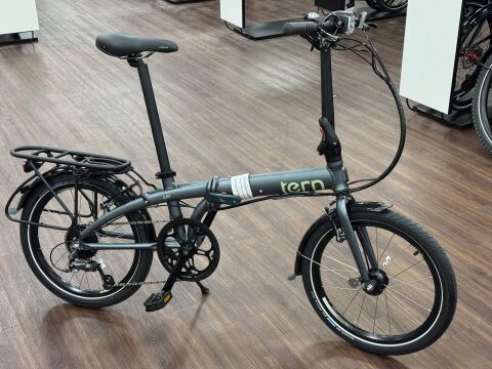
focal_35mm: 48
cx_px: 246
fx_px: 682
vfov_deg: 30.3
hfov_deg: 39.7
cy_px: 184
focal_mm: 6.76
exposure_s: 1/50
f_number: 1.78
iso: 160
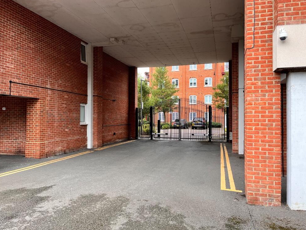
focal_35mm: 27
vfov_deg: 51.4
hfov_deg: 65.3
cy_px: 117
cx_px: 156
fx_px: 239
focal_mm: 5.1
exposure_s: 1/170
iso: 40
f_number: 1.6
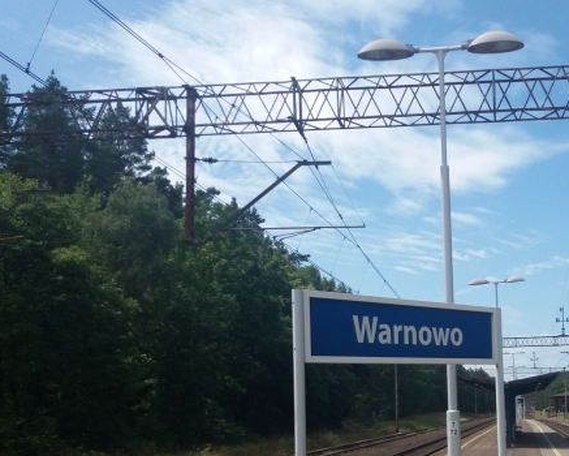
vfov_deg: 29.7
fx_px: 842
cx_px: 445
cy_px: 348
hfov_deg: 36.2
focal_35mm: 50
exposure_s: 1/1561
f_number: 1.9
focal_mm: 3.7
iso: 64
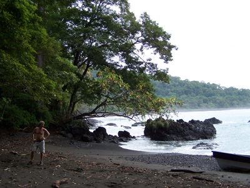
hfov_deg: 49.0
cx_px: 125
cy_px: 94
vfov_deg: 37.7
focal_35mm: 38
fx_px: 274
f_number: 2.8
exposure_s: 1/180
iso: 80
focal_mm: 6.3
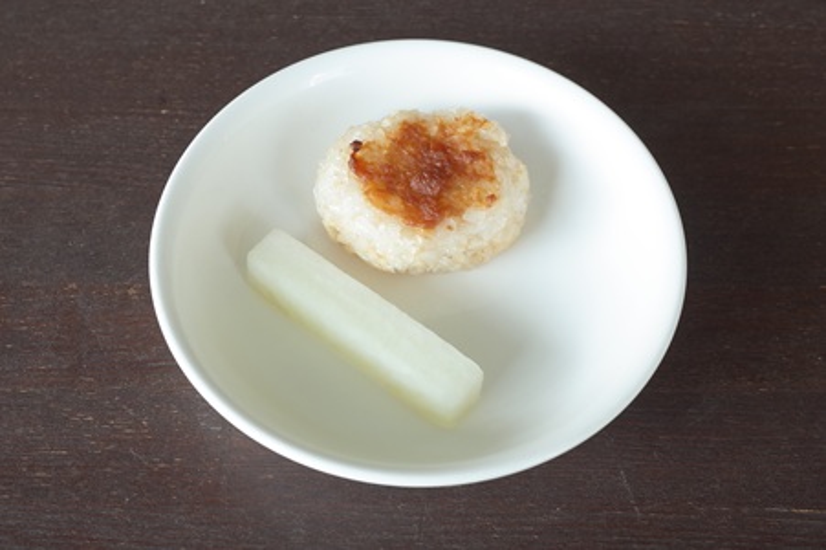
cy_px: 275
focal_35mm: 47
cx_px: 413
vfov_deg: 28.6
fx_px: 1078
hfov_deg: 41.9
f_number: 5.6
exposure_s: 1/30
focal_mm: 18.3
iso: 125
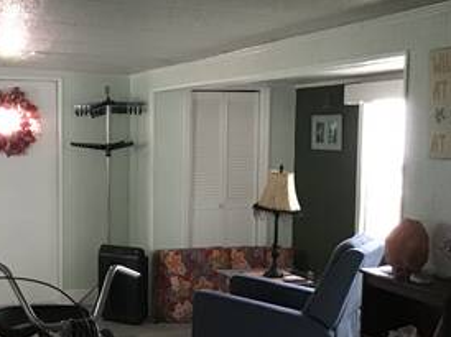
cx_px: 87
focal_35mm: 58
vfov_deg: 25.2
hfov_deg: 32.3
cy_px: 197
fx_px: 755
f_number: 2.4
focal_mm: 3.3
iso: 400
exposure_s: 1/15
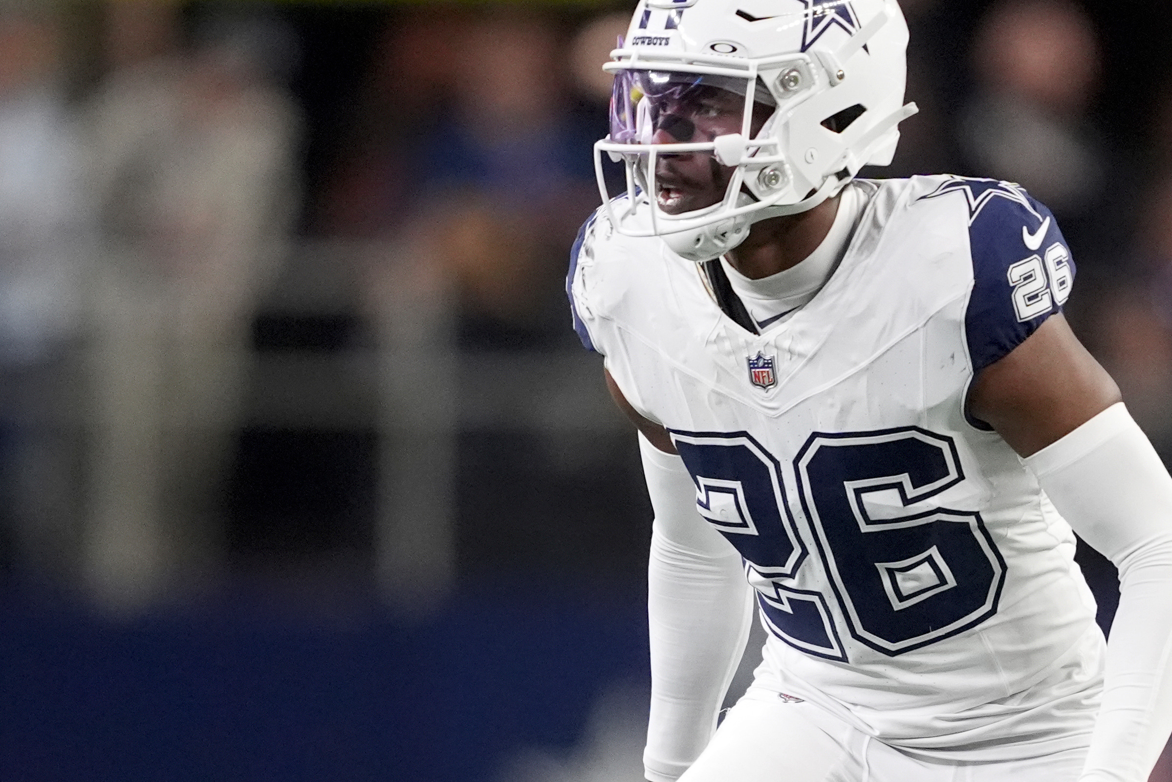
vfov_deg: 1.0
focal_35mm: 1401
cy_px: 715
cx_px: 887
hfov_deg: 1.5
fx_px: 45610
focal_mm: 560
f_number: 4
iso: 5000
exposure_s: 1/1600
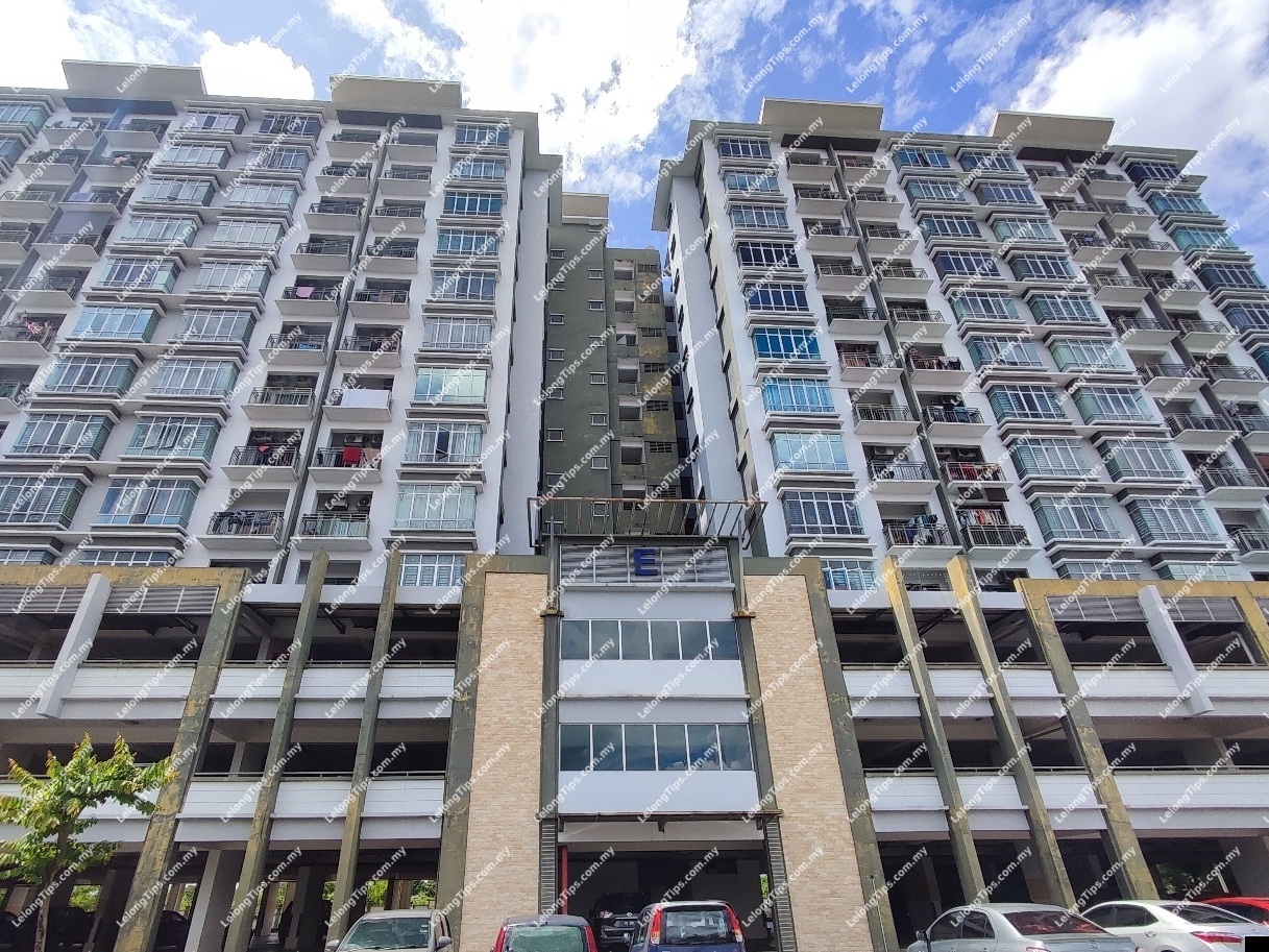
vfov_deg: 78.1
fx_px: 587
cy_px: 476
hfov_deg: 94.5
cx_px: 634
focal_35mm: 16
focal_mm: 1.65
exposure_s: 1/1910
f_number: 2.2
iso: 50
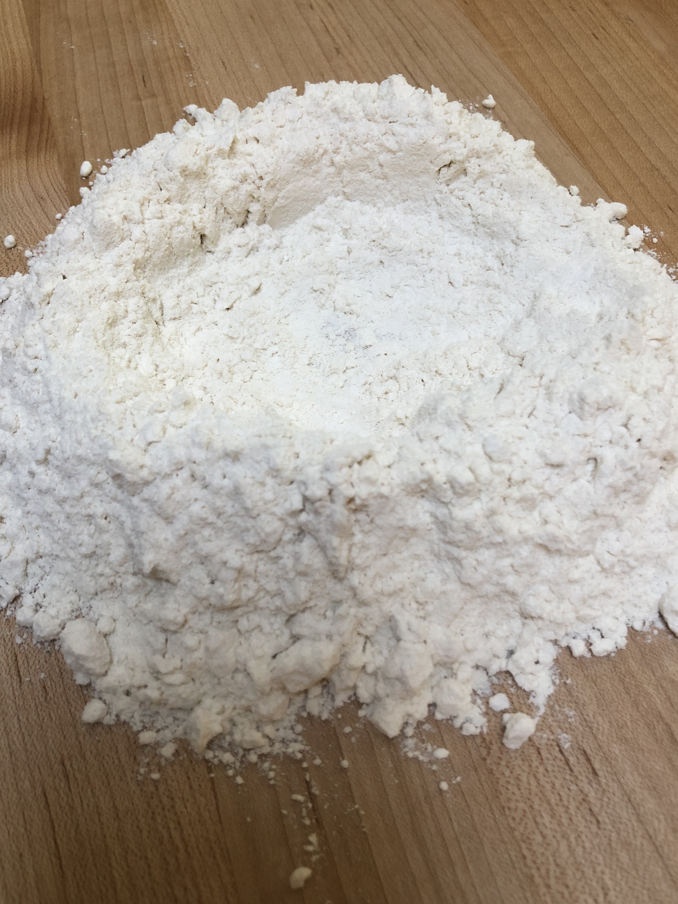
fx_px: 757
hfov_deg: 48.2
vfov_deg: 61.7
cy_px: 443
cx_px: 344
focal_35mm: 29
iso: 25
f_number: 1.8
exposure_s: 1/30
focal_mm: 3.99
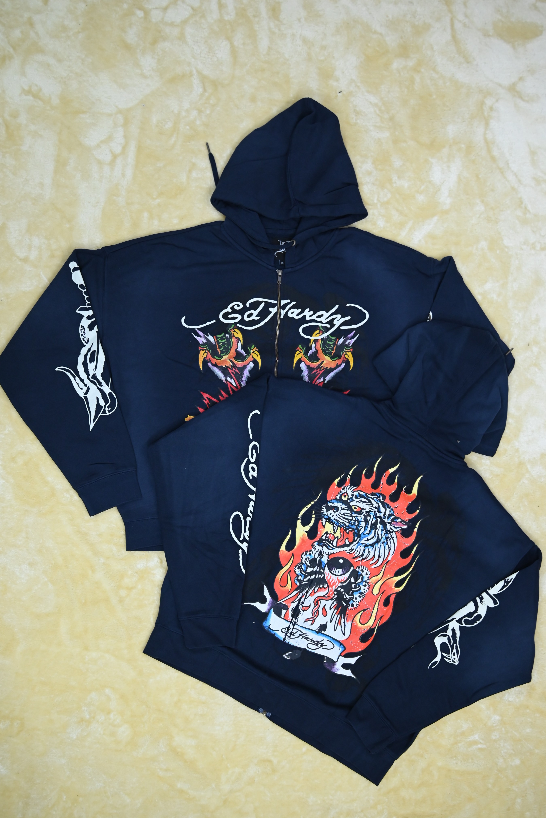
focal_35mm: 35
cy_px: 409
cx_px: 273
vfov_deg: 54.4
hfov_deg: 37.9
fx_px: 796
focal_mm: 35
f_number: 2.8
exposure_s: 1/125
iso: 1250
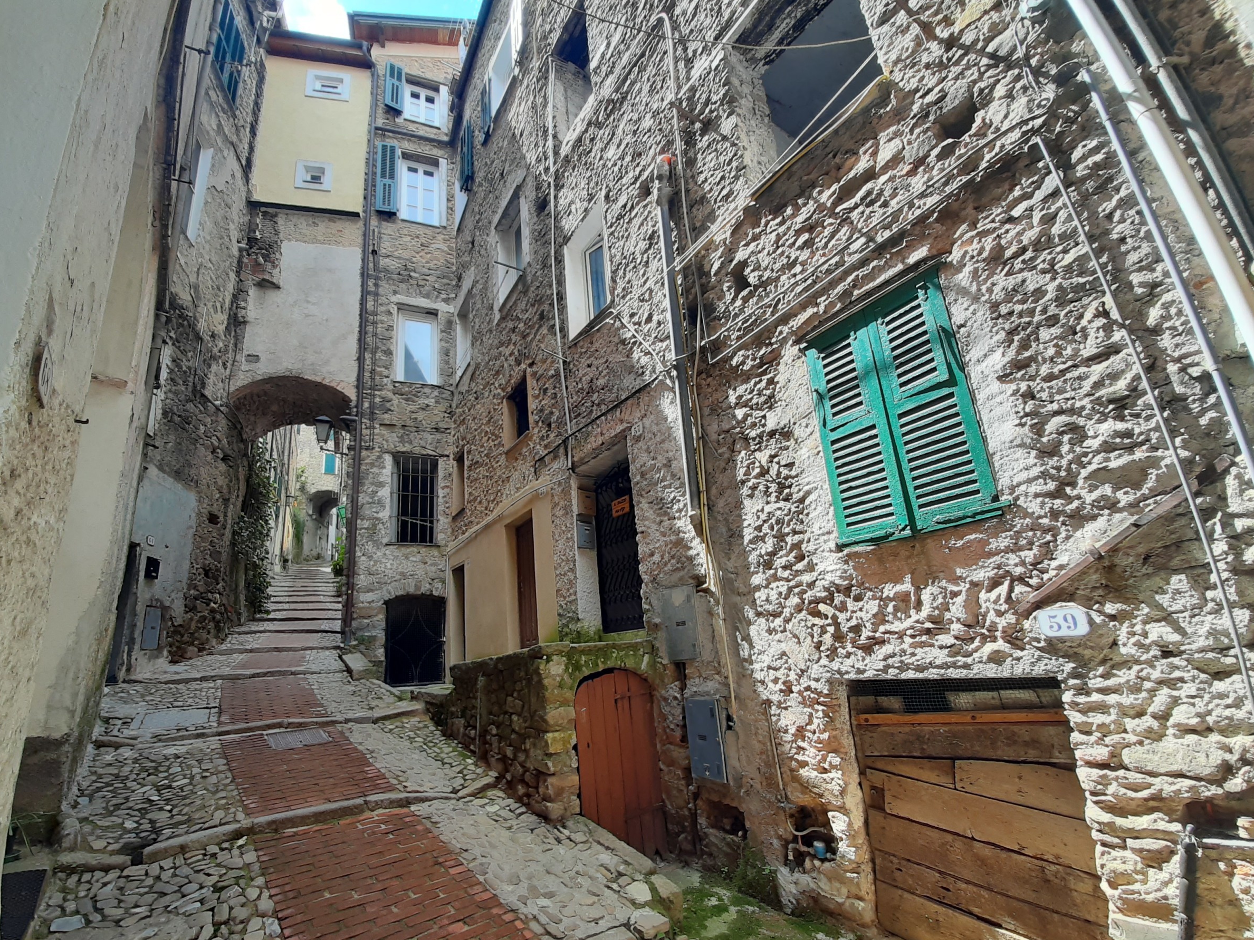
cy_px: 505
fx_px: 507
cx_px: 580
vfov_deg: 85.5
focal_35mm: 14
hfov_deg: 101.9
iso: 40
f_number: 2.2
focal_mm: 1.42
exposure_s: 1/210
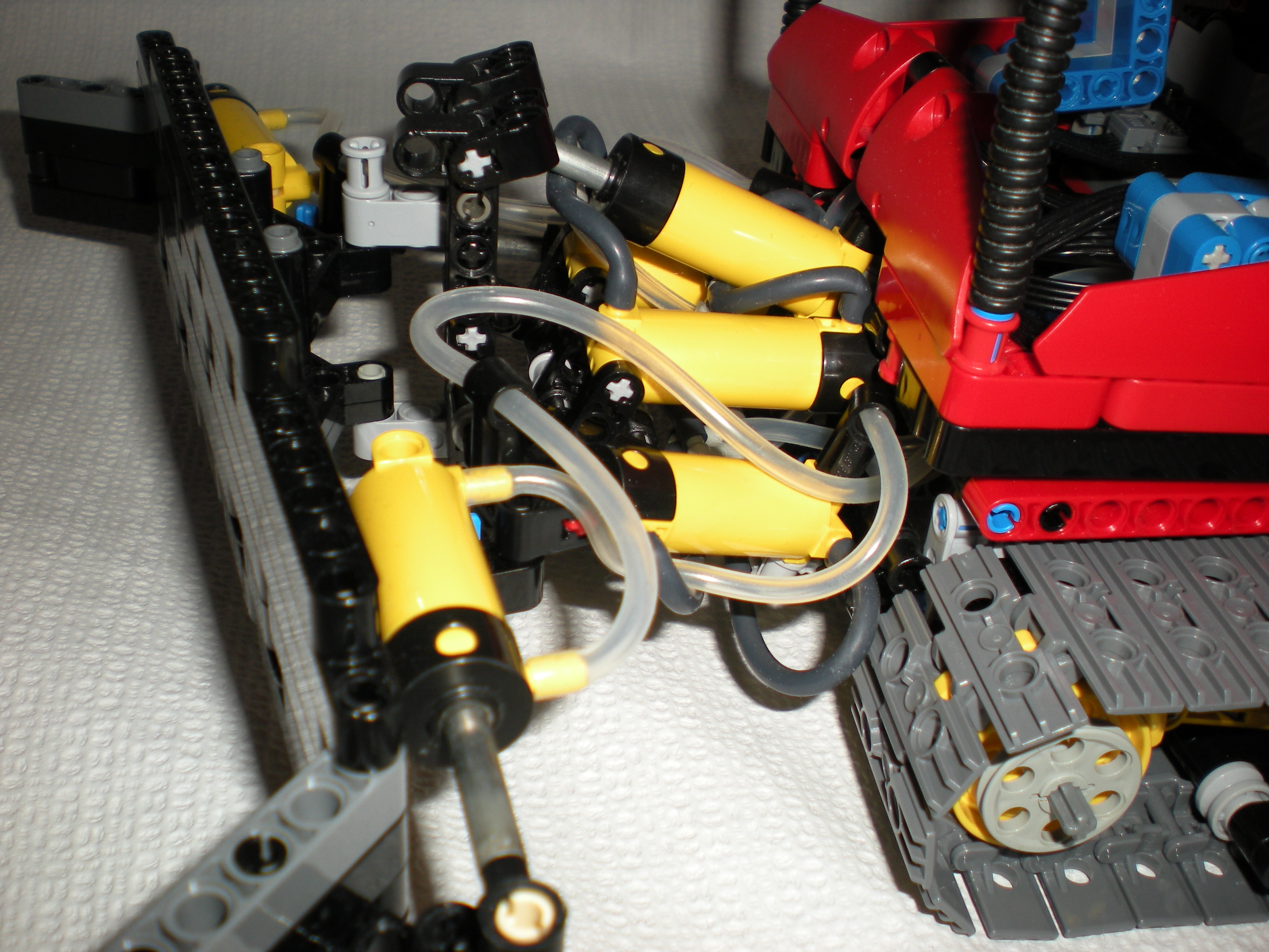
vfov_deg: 37.7
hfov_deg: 49.0
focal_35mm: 38
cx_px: 634
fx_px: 1393
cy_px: 476
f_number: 3.1
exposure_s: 1/60
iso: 64
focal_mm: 6.3
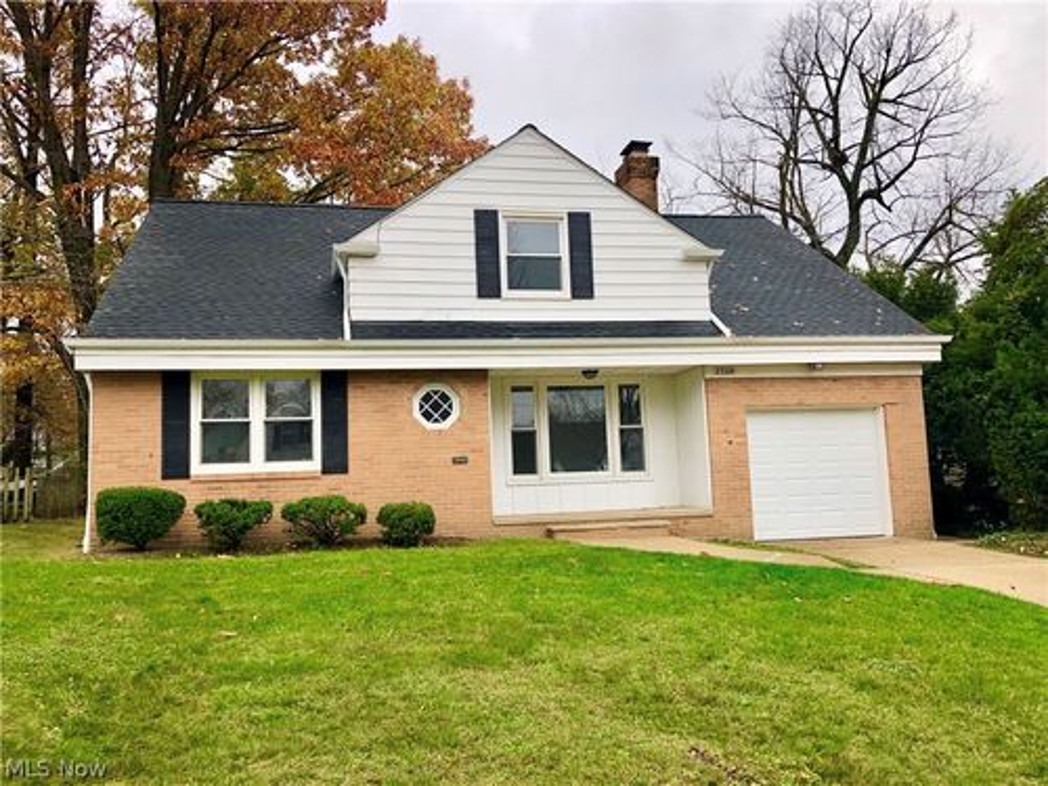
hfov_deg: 63.4
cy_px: 393
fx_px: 848
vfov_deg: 49.7
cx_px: 524
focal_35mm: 28
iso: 40
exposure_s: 1/120
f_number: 1.8
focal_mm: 3.99
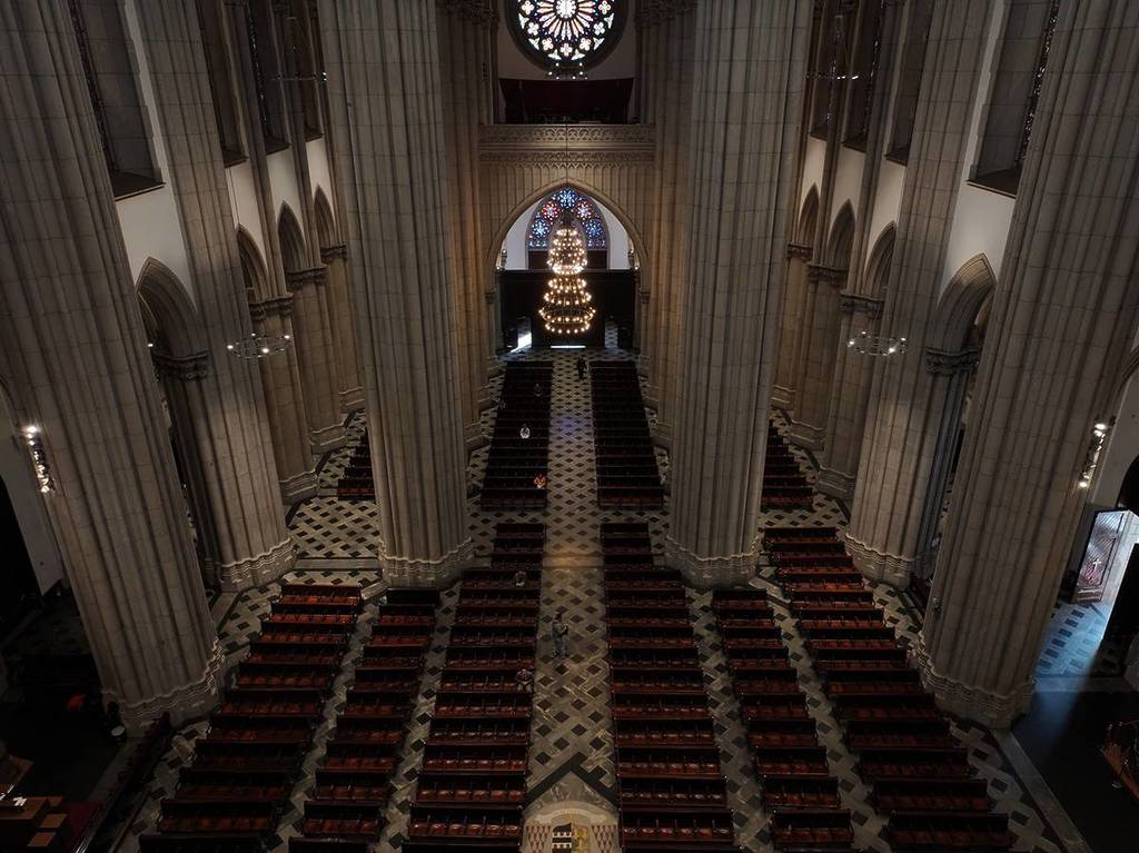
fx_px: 789
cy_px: 426
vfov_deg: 56.8
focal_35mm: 24
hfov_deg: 71.6
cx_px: 570
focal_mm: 12.29
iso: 200
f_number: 2.8
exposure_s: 1/50
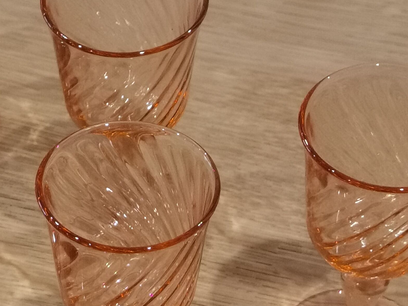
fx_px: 1791
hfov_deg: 12.9
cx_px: 74
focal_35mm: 152
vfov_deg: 9.7
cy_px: 220
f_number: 1.9
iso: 160
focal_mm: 6.71
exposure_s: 1/100
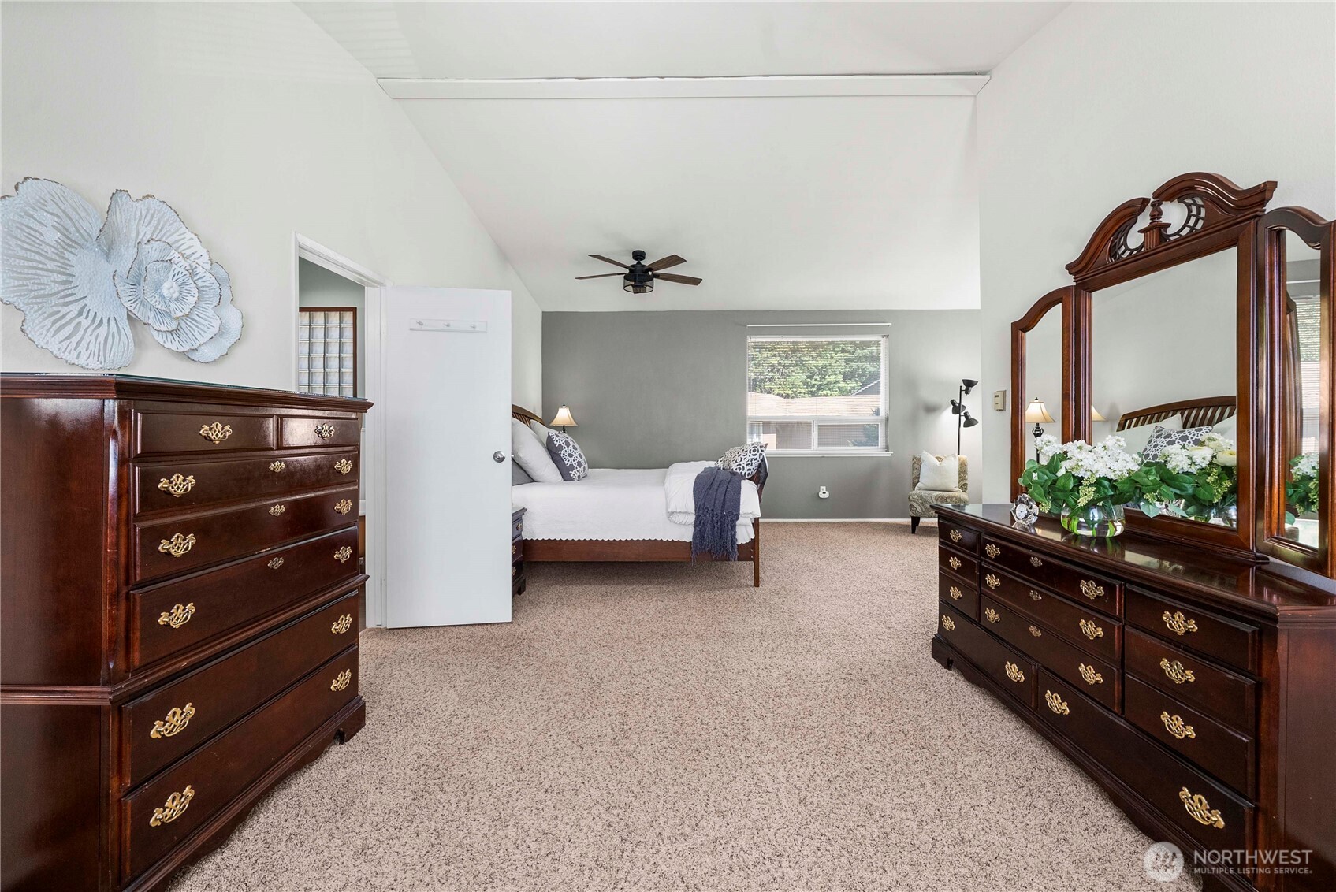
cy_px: 446
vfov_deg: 85.5
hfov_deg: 108.3
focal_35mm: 13
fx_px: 483
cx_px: 668
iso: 1000
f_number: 7.1
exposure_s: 1/15
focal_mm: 13
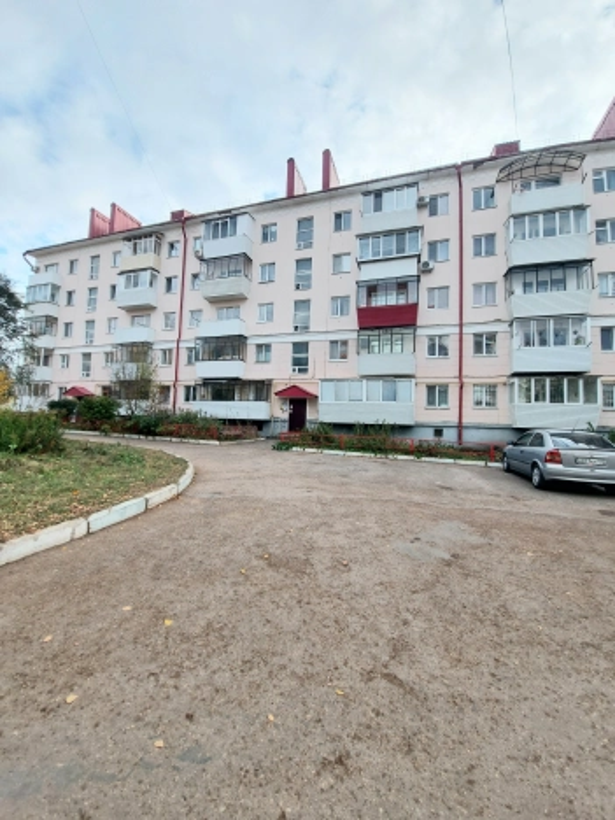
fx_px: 308
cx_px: 308
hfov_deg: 89.9
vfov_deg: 106.2
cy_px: 410
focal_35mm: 13
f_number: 2.2
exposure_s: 1/556
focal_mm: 1.74
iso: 50
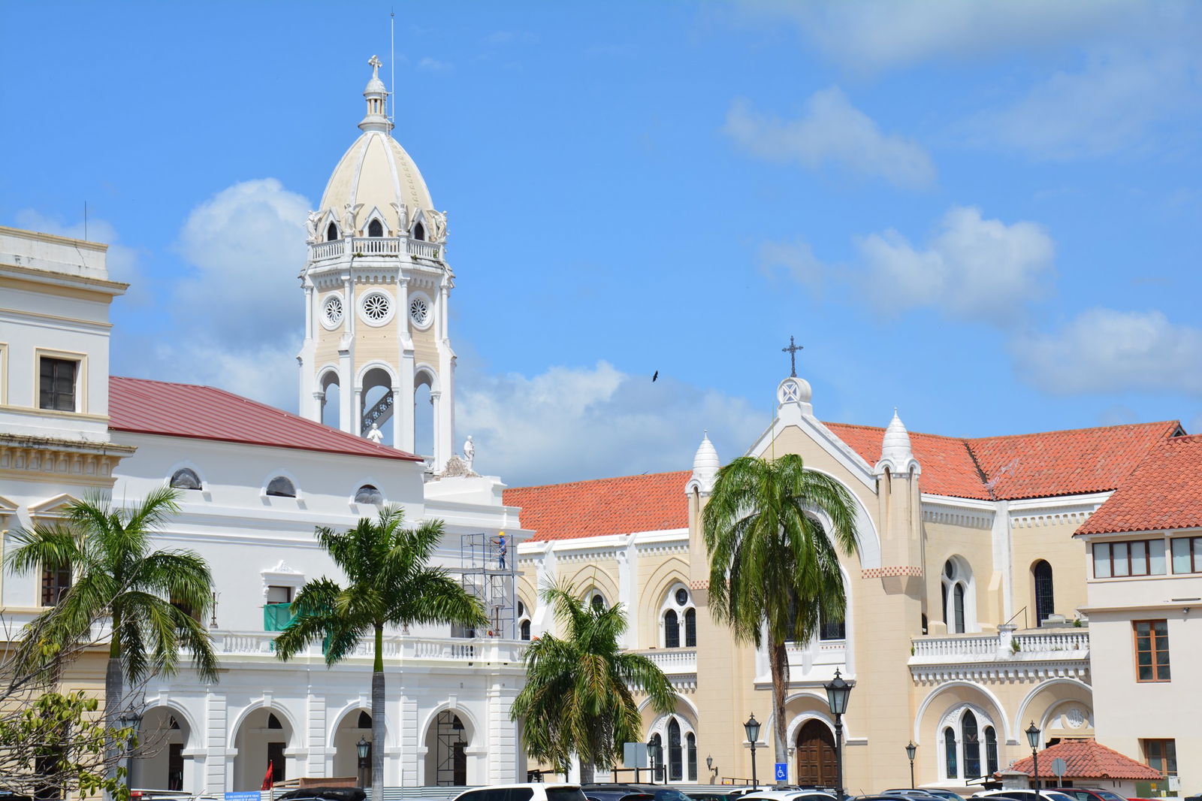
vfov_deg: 15.7
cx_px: 601
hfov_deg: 23.4
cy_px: 400
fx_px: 2904
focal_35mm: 87
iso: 100
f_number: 13
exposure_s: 1/200
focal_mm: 58
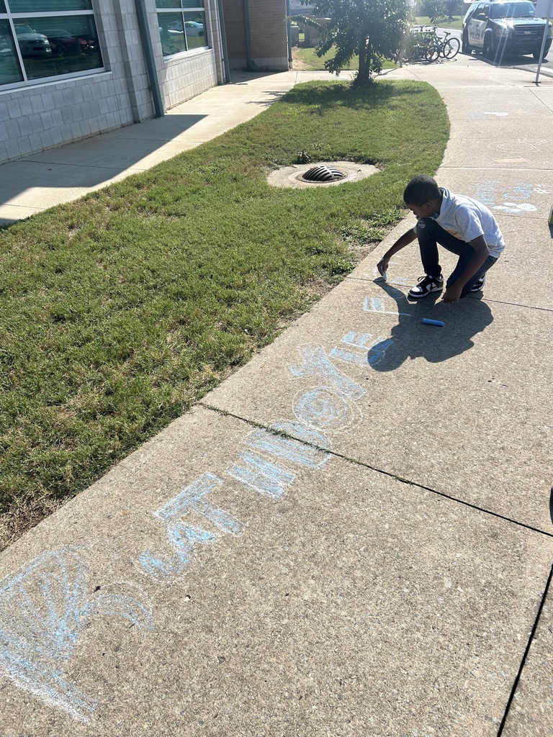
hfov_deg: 53.1
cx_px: 276
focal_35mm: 26
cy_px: 368
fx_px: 554
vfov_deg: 67.3
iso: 50
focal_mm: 5.7
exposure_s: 1/3571
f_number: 1.5
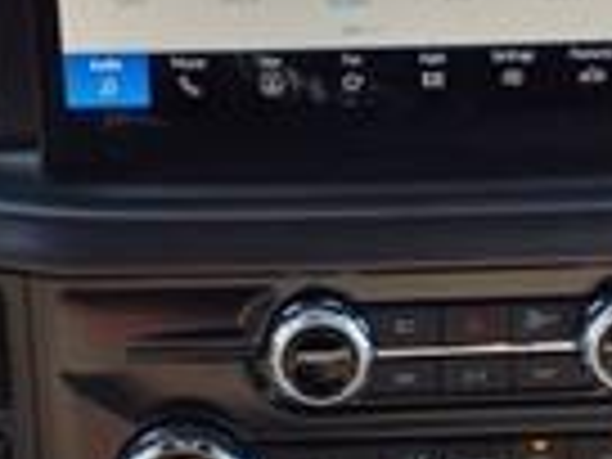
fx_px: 2245
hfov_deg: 15.5
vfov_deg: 11.7
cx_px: 450
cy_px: 306
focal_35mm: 127
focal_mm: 3.58
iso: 40
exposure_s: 1/172
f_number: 1.9
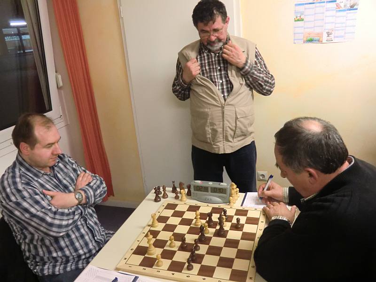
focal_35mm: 29
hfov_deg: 61.7
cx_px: 188
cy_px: 141
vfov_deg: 48.2
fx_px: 315
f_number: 3.5
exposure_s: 1/40
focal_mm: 5.2
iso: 800
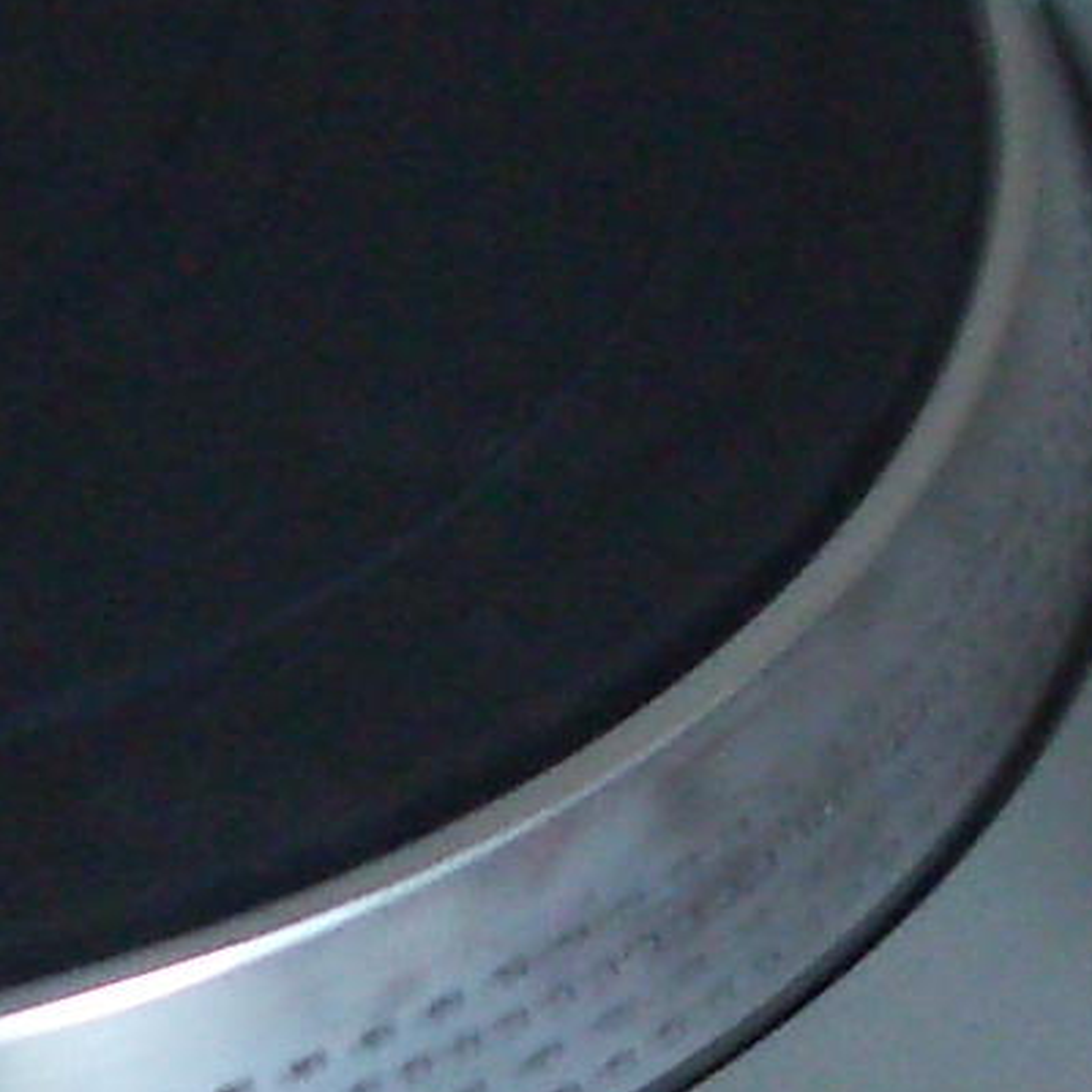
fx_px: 7067
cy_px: 1390
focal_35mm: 198
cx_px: -355
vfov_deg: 8.7
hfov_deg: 8.7
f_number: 2.6
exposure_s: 1/10
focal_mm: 5.8
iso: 200
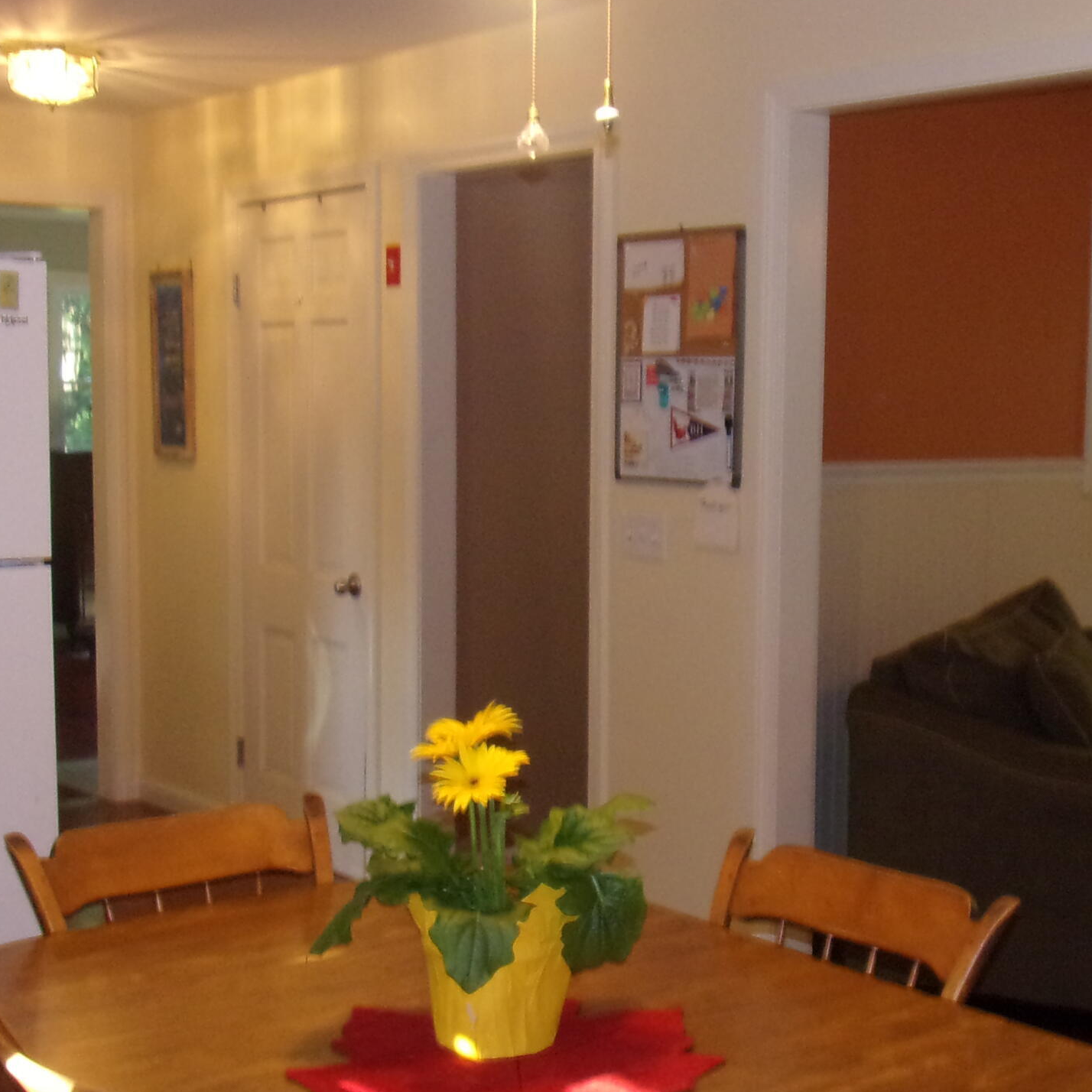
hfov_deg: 32.7
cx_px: 626
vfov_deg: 32.8
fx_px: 1856
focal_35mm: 52
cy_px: 592
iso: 200
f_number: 3.4
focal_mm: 5
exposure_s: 1/34
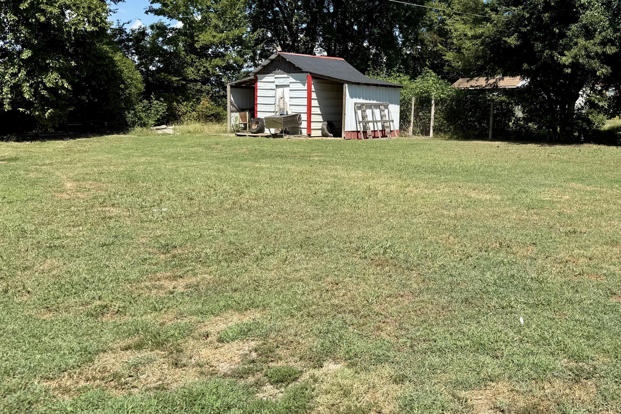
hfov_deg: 54.7
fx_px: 586
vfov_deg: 38.5
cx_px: 410
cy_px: 139
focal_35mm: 34
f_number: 1.78
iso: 80
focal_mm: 6.76
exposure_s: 1/3145
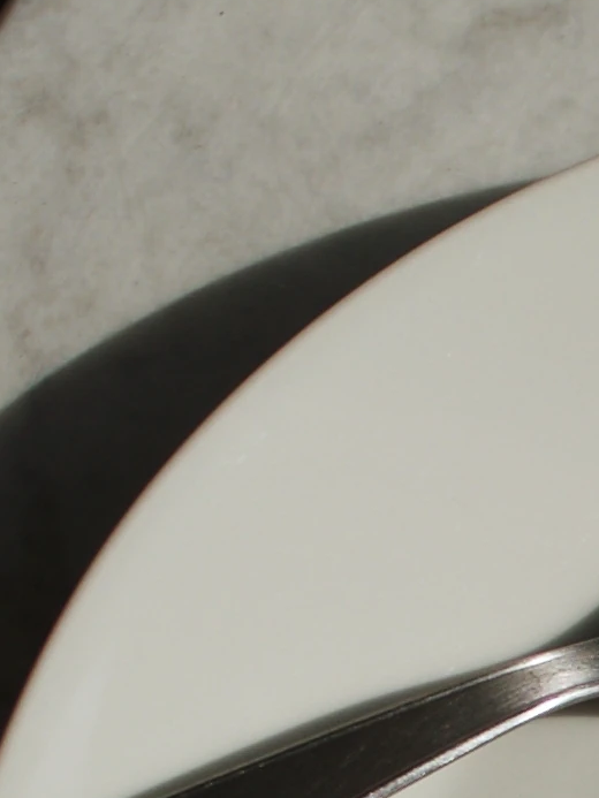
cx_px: 1235
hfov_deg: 6.4
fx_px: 5213
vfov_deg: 8.6
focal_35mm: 226
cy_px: 1134
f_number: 4
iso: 100
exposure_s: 1/2500
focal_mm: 28
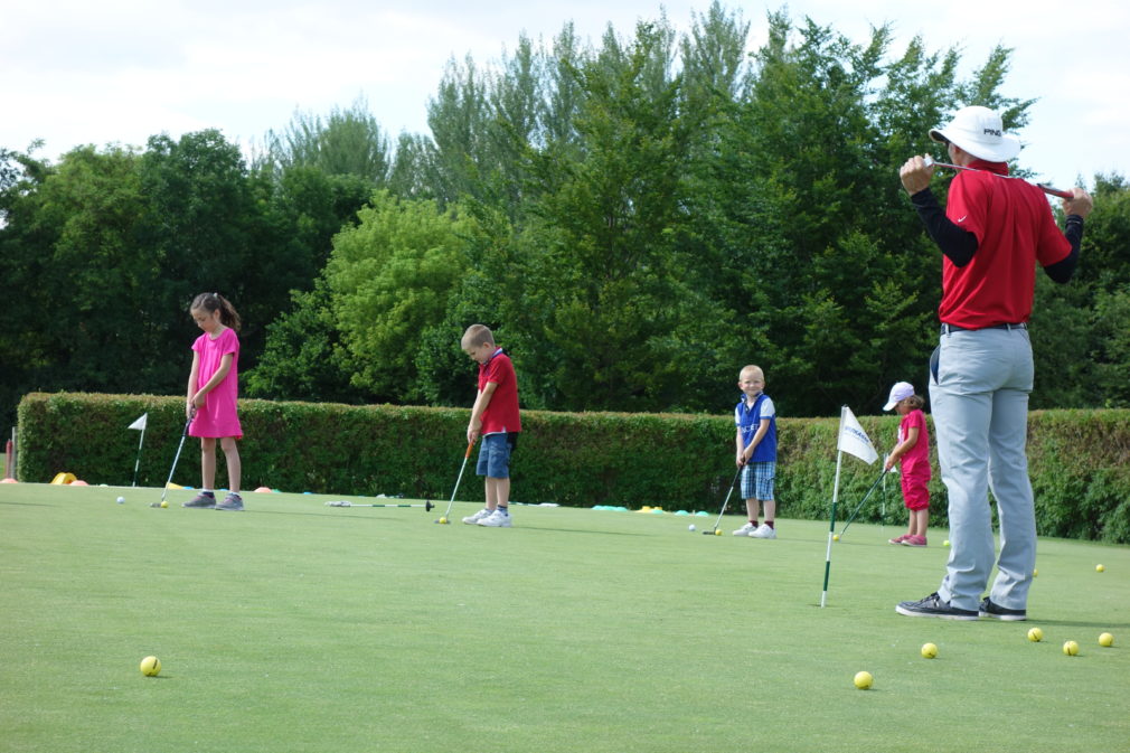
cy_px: 376
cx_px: 565
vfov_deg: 15.5
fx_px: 2762
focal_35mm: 88
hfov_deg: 23.1
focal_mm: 32.52
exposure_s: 1/250
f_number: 5.6
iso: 125
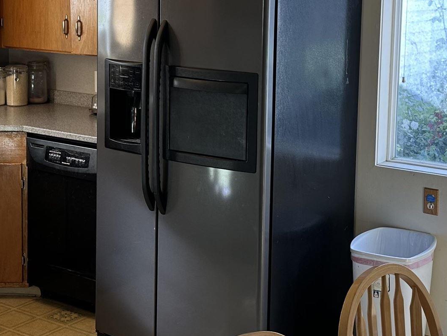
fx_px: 904
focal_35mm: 70
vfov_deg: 20.9
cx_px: 233
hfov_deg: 27.8
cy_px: 95
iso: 64
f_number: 1.78
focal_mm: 6.86
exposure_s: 1/120
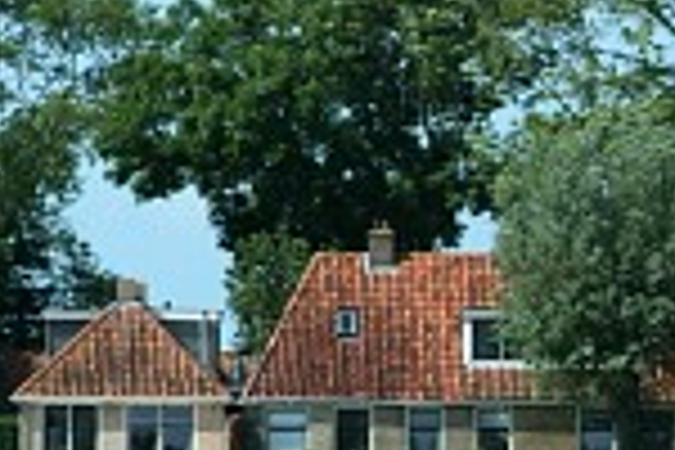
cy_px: 333
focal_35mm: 441
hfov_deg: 4.7
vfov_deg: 3.1
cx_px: 544
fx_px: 8268
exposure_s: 1/1000
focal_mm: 98
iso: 200
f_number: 5.6
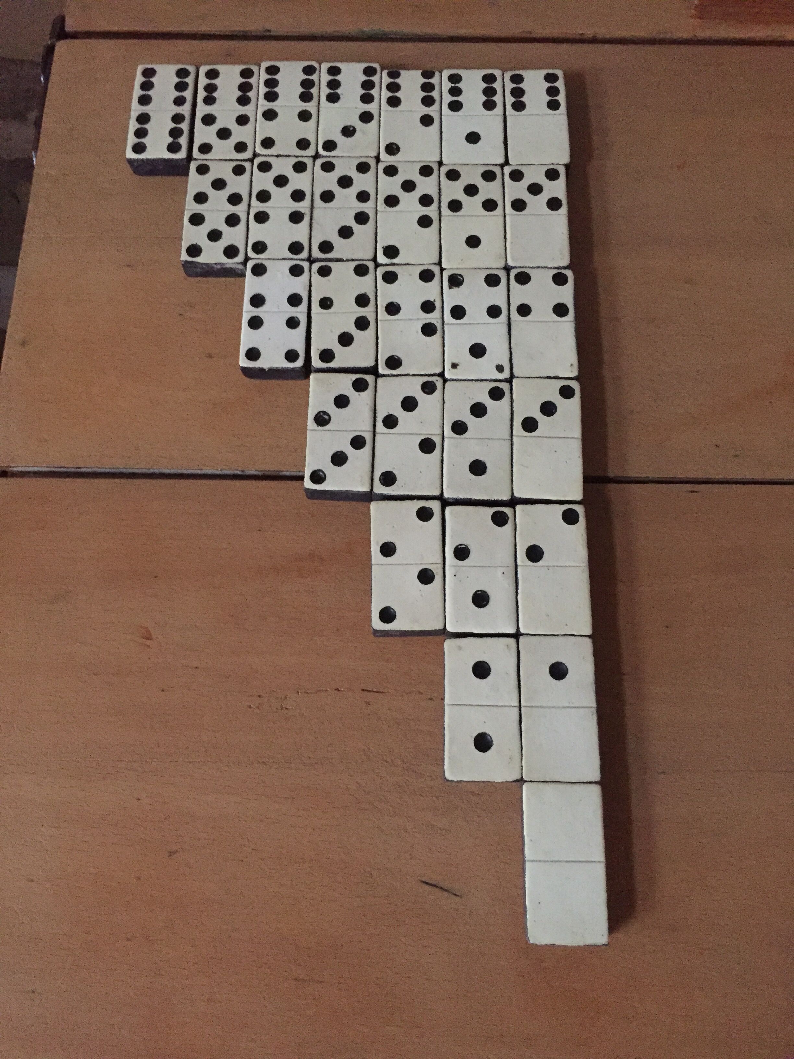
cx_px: 397
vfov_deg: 61.7
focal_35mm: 29
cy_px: 530
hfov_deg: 48.2
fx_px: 887
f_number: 2.2
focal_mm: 4.15
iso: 400
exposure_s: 1/17
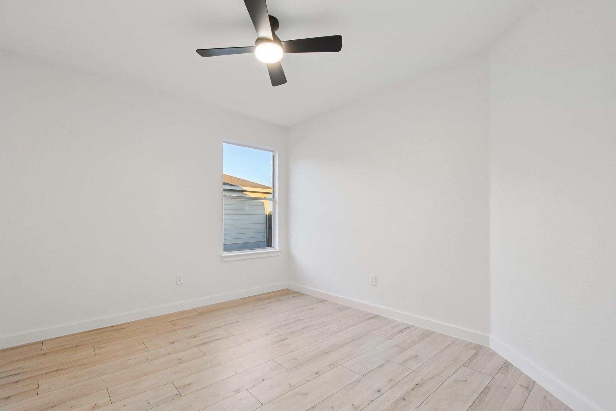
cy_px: 206
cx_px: 308
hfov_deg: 100.4
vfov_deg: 77.3
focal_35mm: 15
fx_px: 257
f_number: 8
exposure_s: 1/50
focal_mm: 10
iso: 400
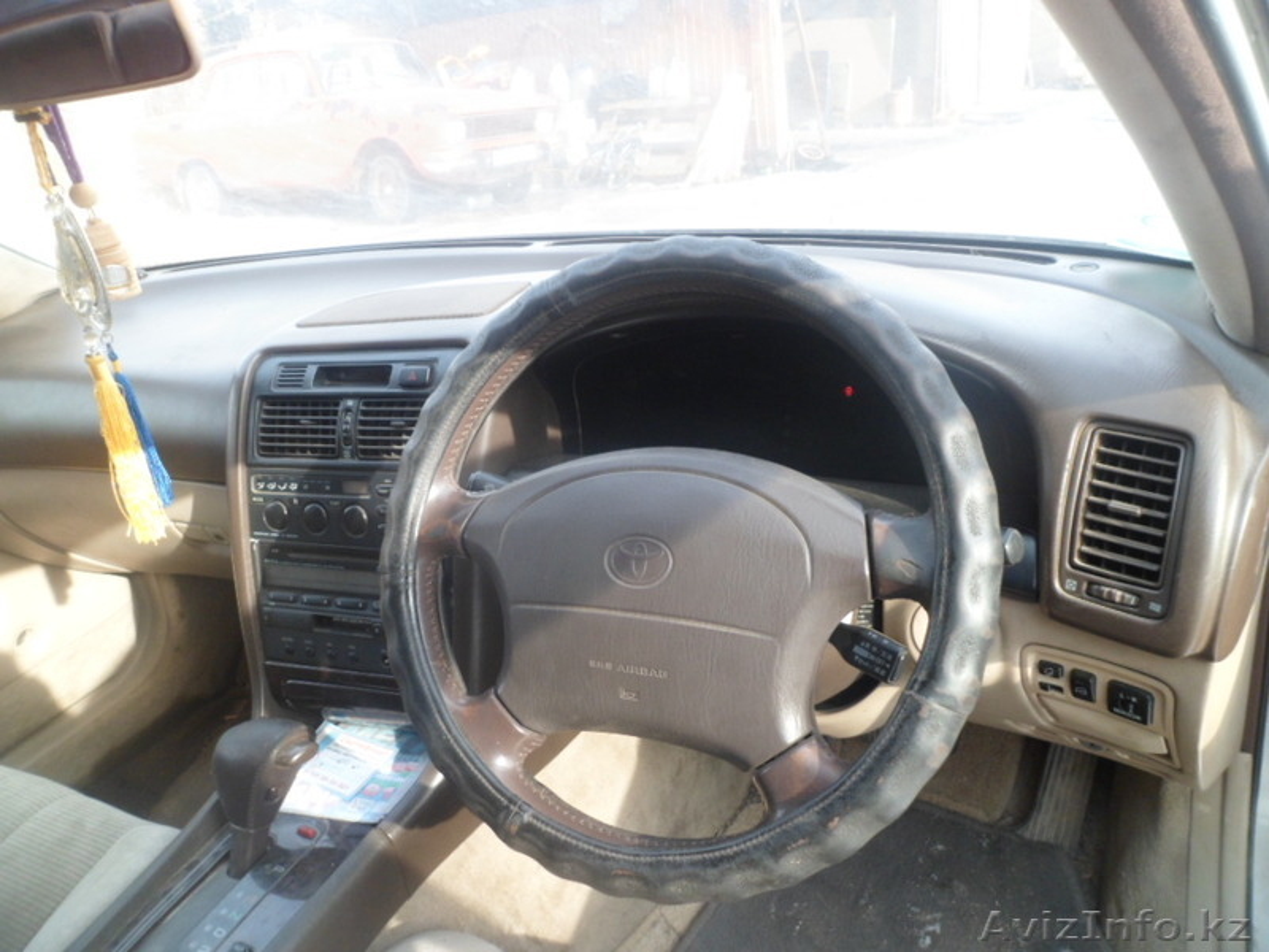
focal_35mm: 26
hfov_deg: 67.3
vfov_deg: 53.1
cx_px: 634
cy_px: 476
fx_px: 953
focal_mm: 4.9
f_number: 3.3
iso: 80
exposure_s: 1/90
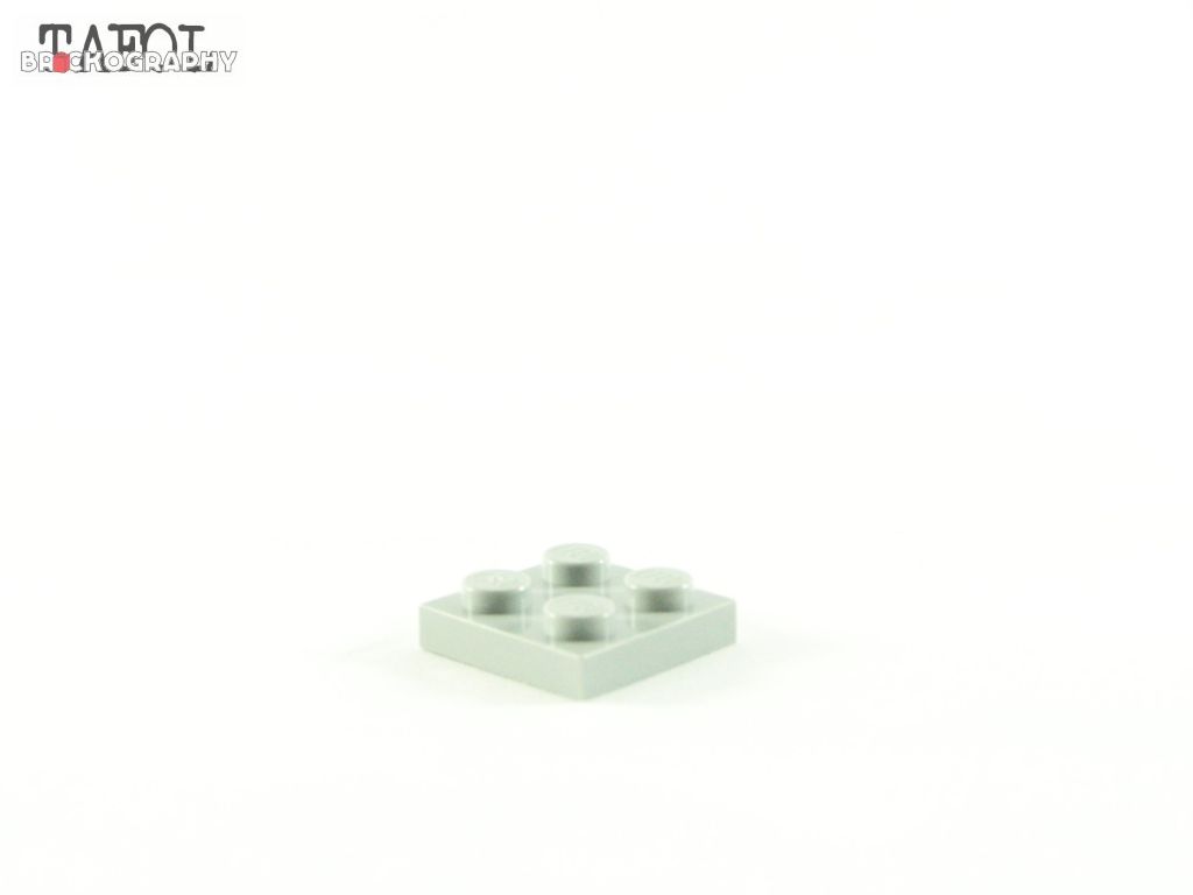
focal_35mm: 82
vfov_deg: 18.0
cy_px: 448
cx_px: 596
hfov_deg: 23.8
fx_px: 2826
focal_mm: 13.7
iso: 400
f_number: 4
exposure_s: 1/60
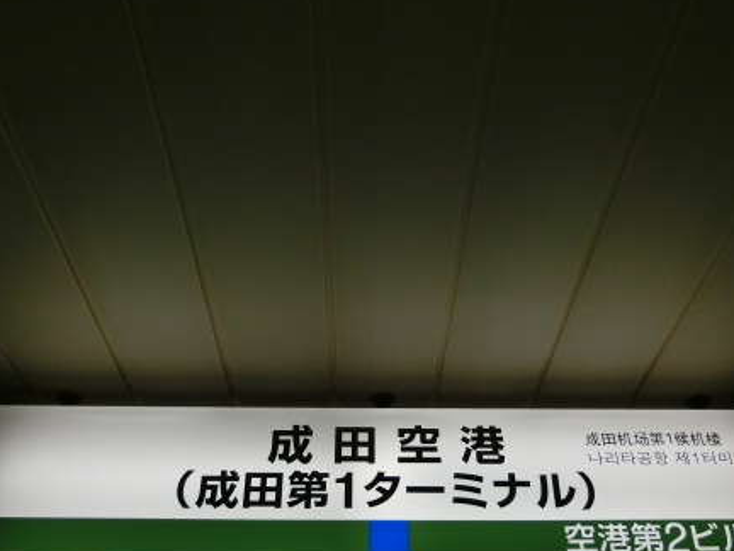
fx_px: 785
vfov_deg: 38.3
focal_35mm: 37
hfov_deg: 50.1
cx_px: 377
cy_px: 357
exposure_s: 1/125
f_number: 3.5
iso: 160
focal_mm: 4.5
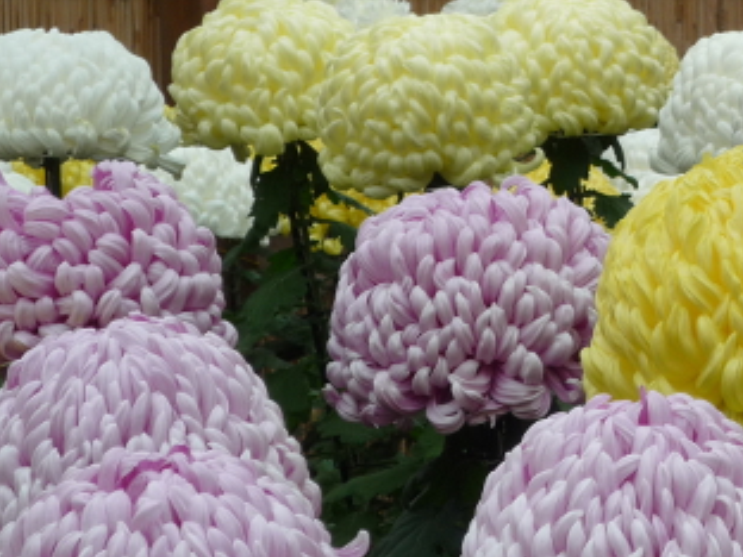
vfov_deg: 8.4
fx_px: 3799
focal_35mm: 177
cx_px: 557
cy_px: 386
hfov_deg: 11.1
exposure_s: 1/80
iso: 100
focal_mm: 15.2
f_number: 5.5
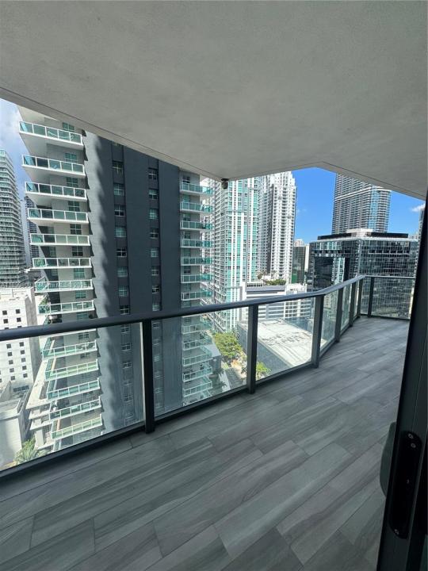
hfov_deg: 85.7
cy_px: 286
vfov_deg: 102.1
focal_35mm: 14
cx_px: 214
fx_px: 231
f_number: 2.2
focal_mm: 2.22
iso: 50
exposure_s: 1/1506
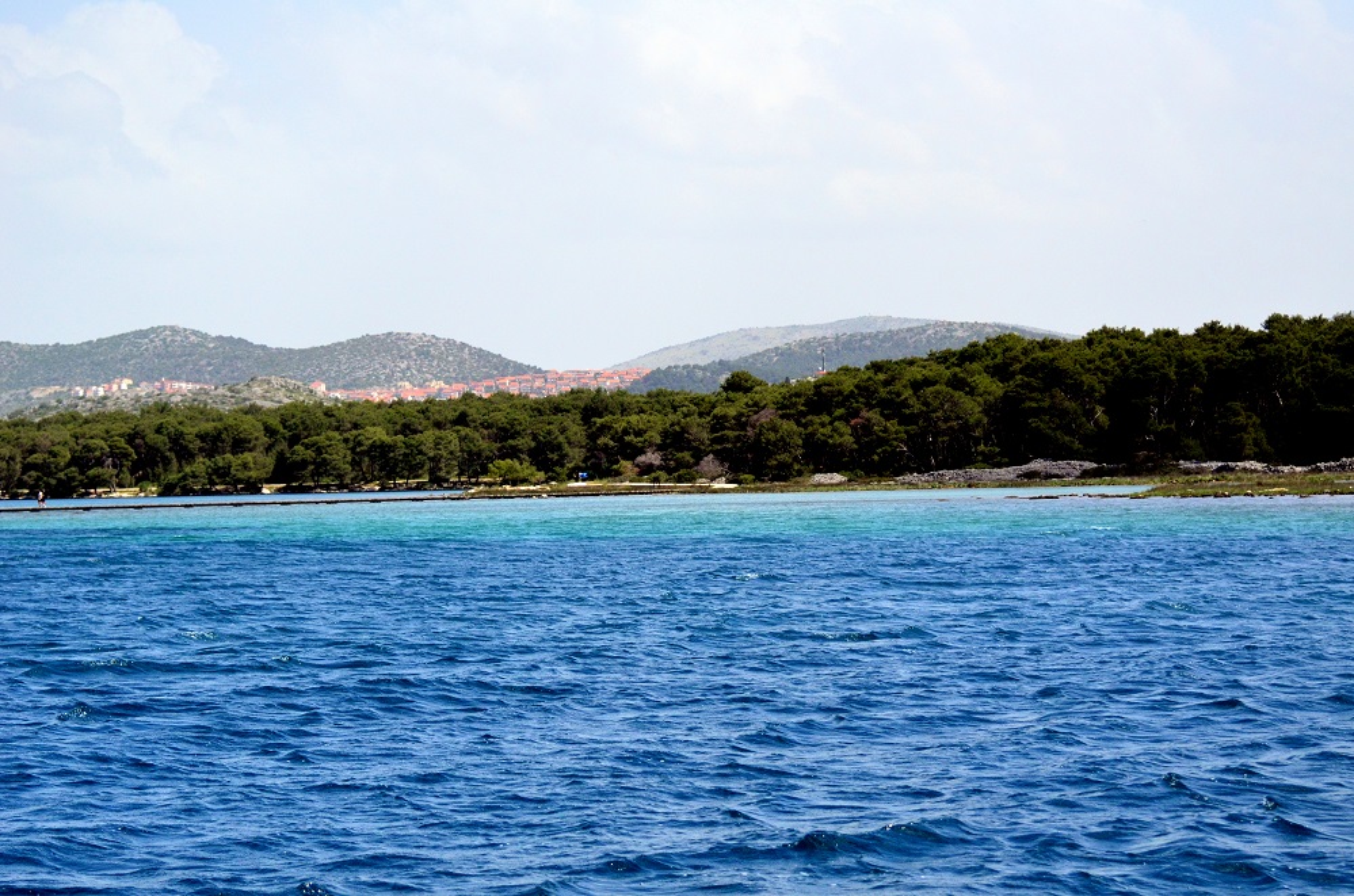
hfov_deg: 19.5
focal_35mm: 105
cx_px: 677
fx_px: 3940
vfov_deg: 13.0
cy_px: 448
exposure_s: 1/8000
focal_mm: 70
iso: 1100
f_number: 4.5
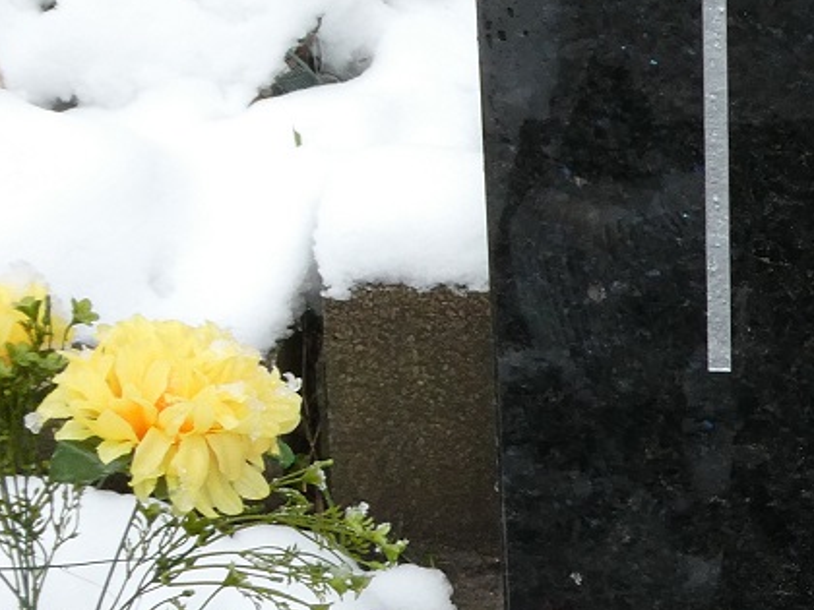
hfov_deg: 13.3
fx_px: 3316
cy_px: 298
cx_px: 1202
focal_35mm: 141
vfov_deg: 10.5
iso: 125
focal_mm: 6.7
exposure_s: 1/60
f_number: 3.7
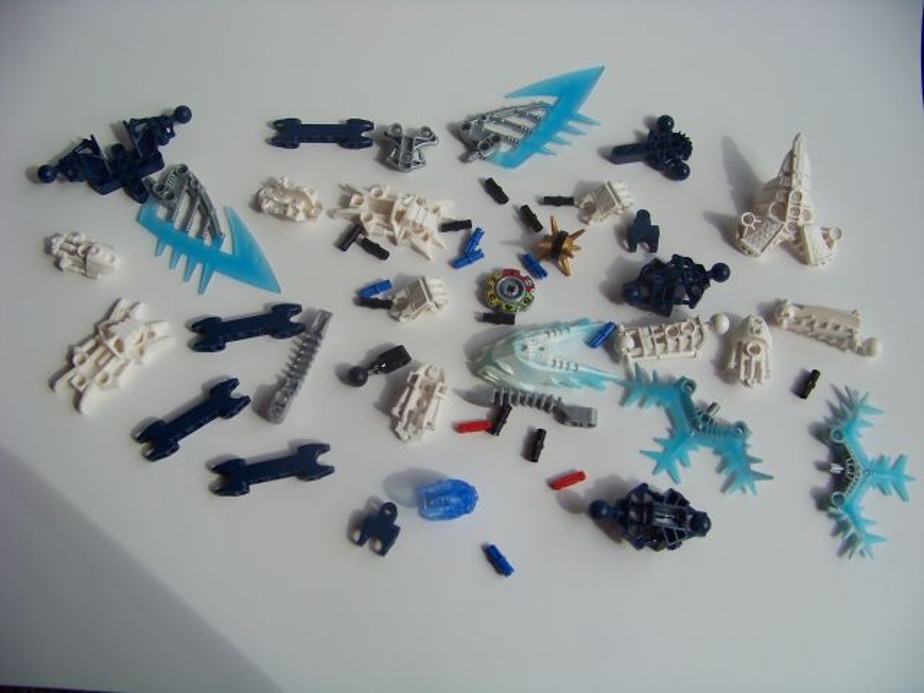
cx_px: 462
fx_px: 961
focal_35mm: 36
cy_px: 346
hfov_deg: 51.4
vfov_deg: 39.7
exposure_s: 1/640
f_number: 2.8
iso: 66
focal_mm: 5.85
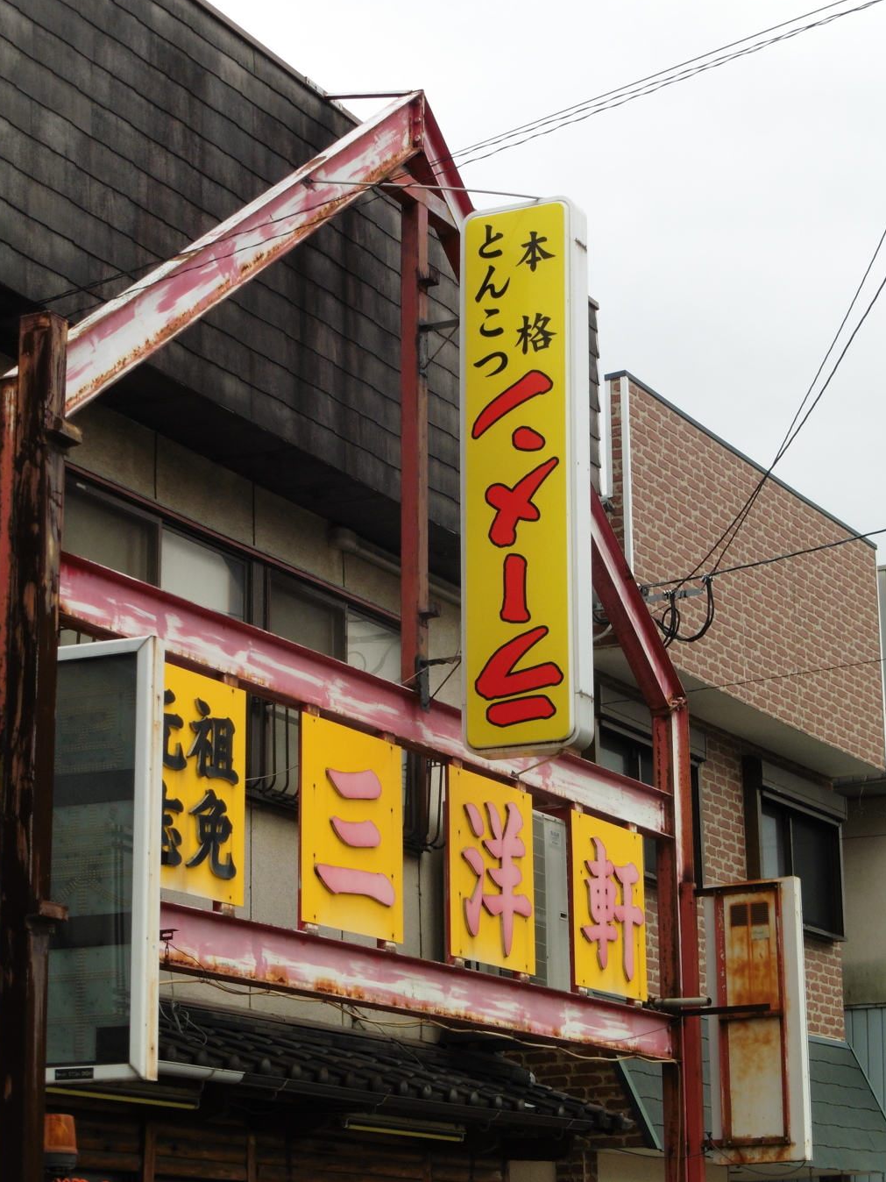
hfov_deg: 18.4
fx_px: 2730
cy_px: 589
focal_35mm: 80
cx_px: 440
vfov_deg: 24.4
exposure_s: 1/60
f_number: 5.1
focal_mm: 14.2
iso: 160
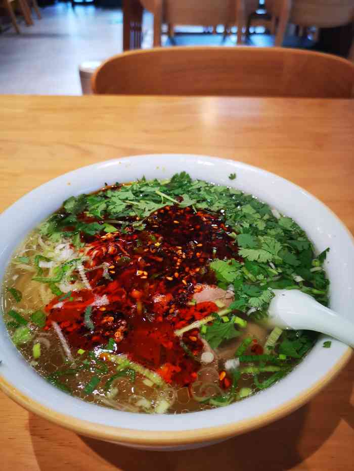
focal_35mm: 27
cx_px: 177
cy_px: 236
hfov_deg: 51.4
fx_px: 368
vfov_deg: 65.3
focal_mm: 4.75
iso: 200
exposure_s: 1/100
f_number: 1.8
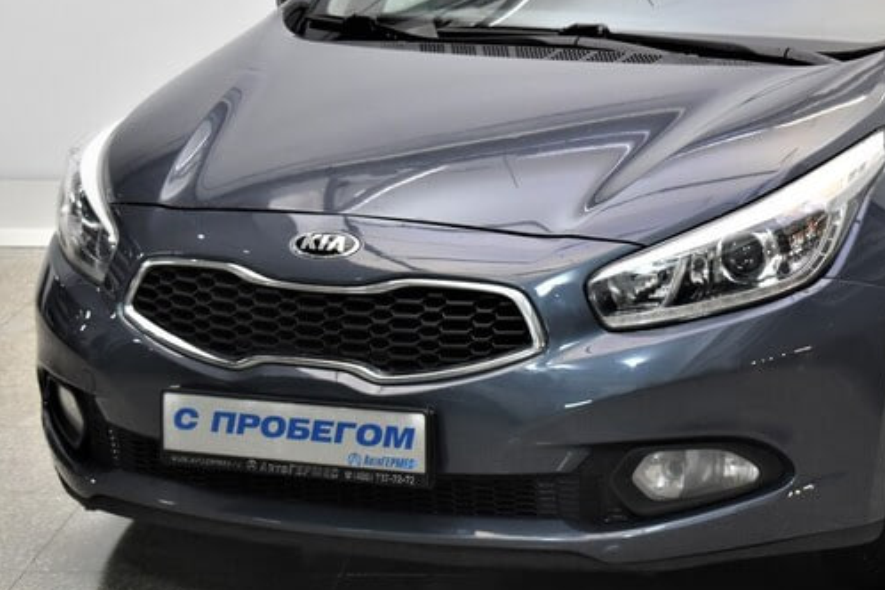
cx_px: 682
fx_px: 3196
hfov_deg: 15.7
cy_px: 153
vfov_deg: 10.5
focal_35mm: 130
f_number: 6.3
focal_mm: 48
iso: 800
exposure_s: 1/50
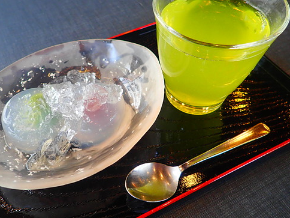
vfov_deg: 45.4
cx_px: 125
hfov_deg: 58.1
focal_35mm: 31
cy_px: 111
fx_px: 260
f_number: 2
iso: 125
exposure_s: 1/60
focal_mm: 4.5
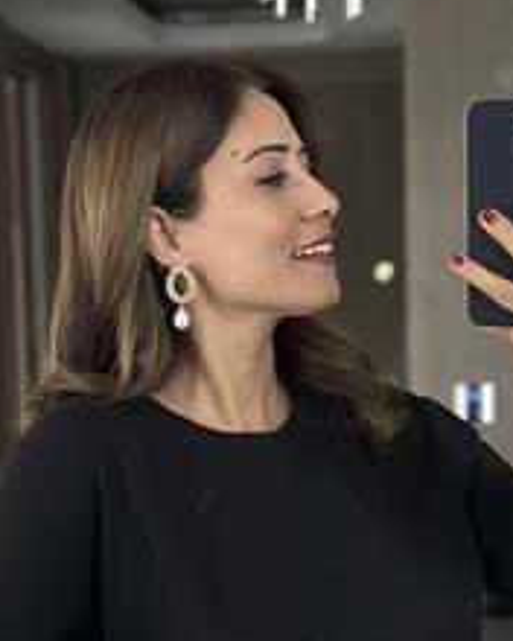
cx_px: 341
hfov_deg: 14.2
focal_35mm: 108
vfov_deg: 17.6
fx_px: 2050
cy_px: 551
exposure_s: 1/35
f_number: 1.78
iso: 800
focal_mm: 6.86
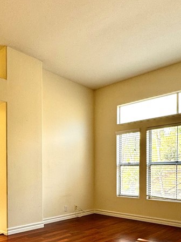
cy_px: 177
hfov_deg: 44.2
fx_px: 223
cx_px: 90
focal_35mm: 32
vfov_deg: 54.5
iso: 100
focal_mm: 2.22
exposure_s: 1/99
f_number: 2.2
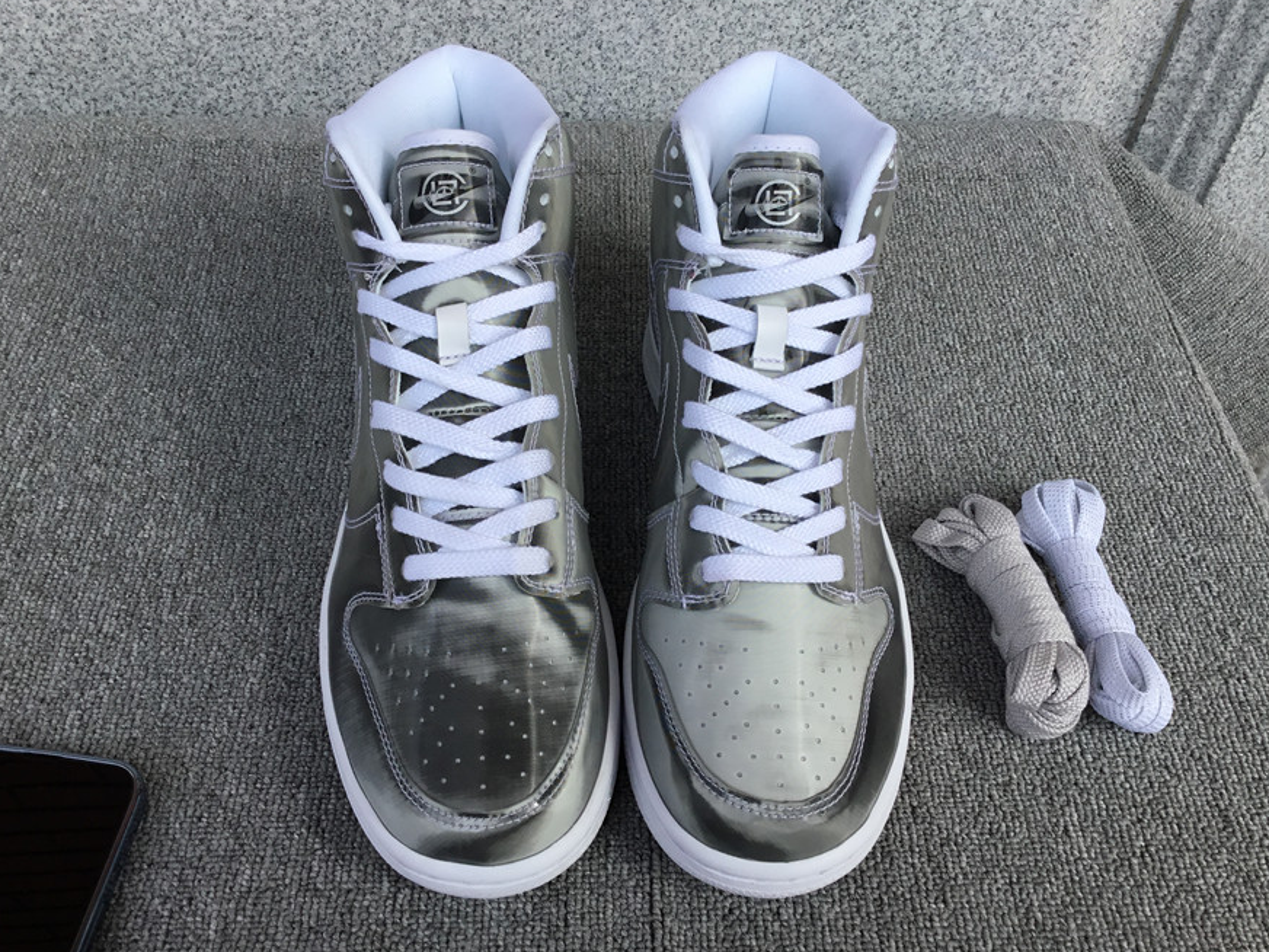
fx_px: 1173
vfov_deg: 44.2
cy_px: 469
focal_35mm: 32
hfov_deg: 56.8
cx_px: 629
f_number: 2.4
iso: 25
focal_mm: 3.3
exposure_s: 1/673
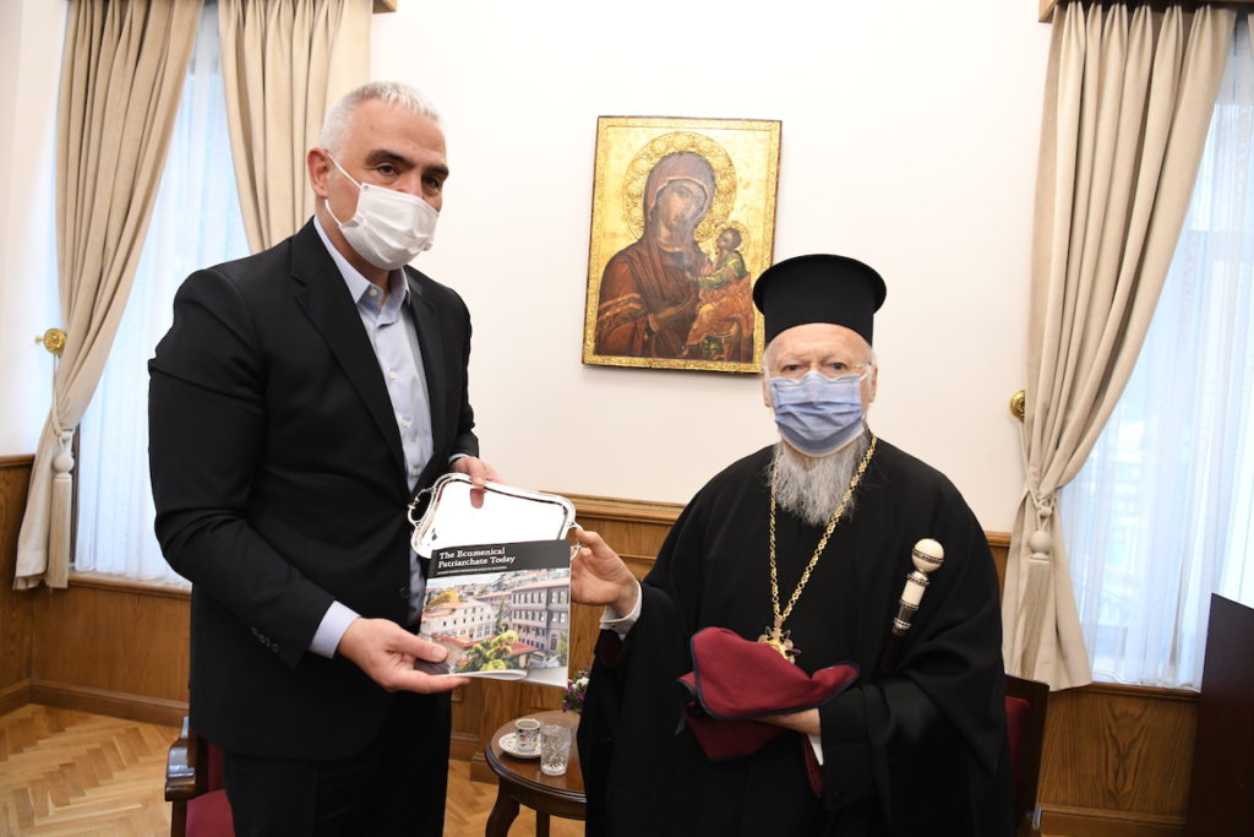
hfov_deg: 69.4
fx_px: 906
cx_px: 627
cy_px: 418
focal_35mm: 26
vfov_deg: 49.6
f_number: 4.5
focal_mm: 26
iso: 4000
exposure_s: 1/125
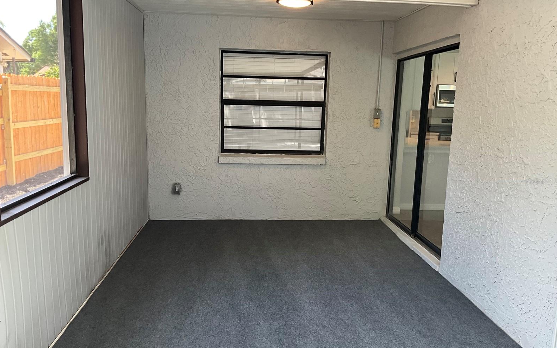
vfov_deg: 40.6
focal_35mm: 31
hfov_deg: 61.2
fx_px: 471
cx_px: 279
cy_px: 181
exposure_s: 1/122
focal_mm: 3
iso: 50
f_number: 1.8
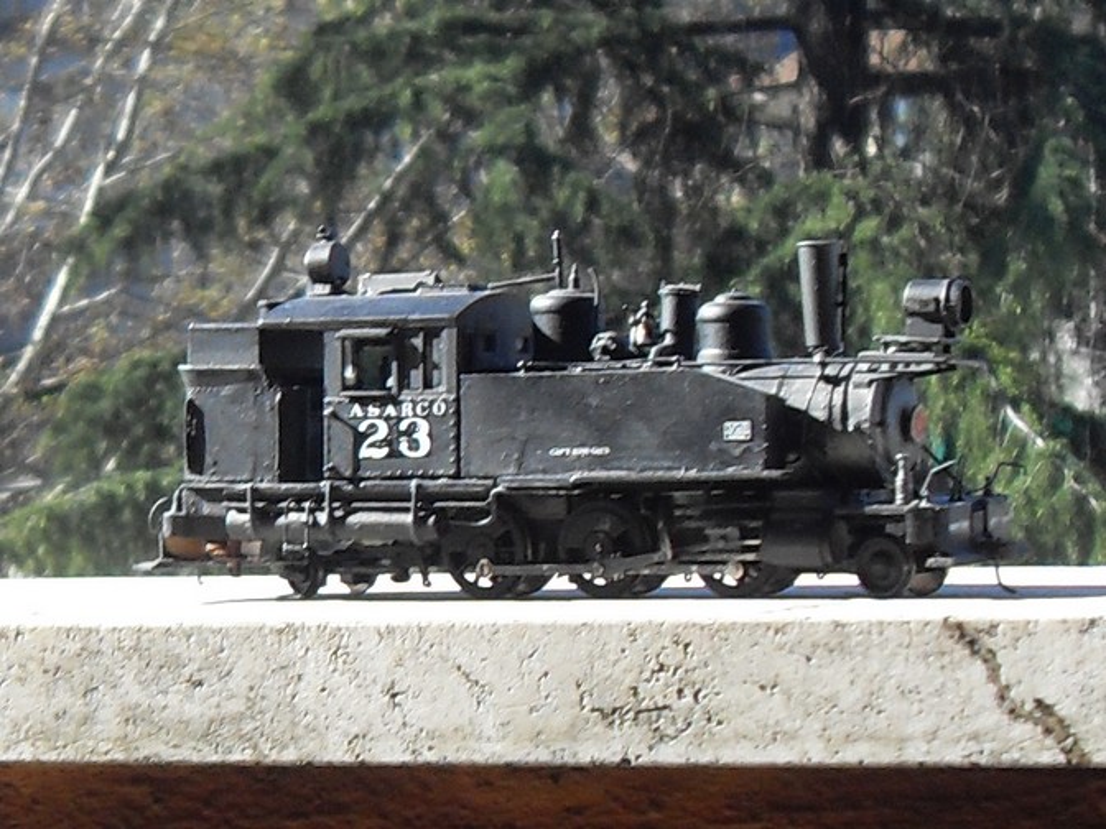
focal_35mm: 34
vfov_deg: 41.8
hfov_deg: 54.0
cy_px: 414
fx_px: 1086
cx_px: 553
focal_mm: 6.3
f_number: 7
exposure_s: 1/60
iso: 80
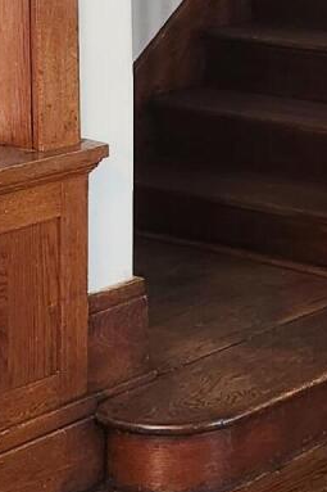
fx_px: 1705
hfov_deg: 10.8
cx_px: 392
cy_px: 49
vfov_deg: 16.2
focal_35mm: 125
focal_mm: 5.4
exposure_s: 1/120
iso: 500
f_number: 1.8
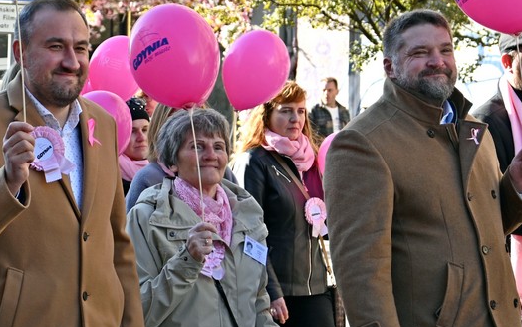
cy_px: 252
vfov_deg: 9.4
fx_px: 1993
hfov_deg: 14.7
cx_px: 38
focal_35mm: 140
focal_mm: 40
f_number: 4.5
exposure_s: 1/200
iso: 160
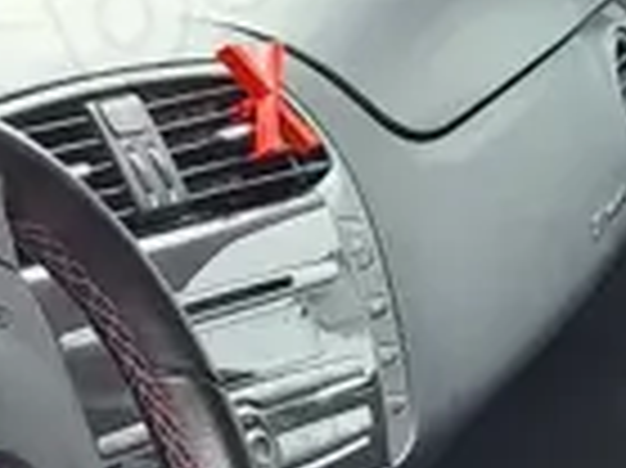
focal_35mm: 166
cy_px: 958
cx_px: -5
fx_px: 2999
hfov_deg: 11.8
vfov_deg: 8.4
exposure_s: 1/137
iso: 40
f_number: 1.8
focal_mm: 5.54
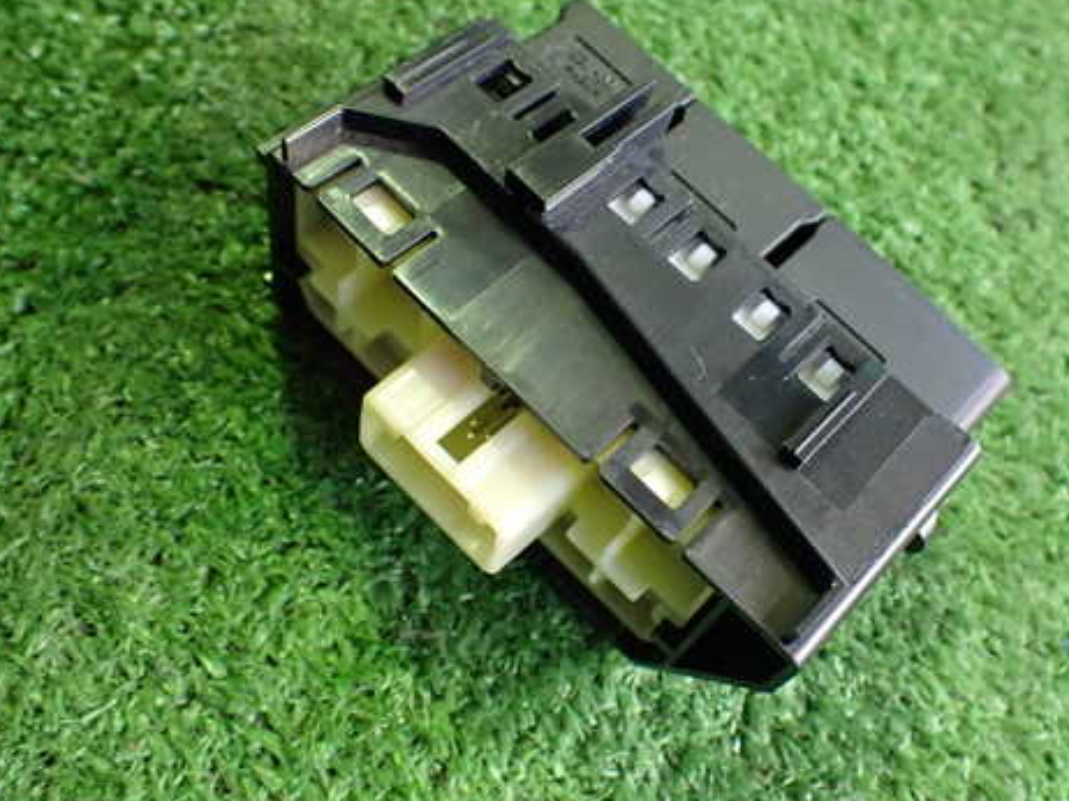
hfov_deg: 47.7
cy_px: 363
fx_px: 1204
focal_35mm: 39
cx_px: 625
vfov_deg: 36.8
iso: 800
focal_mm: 5.4
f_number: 2.3
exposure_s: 1/60
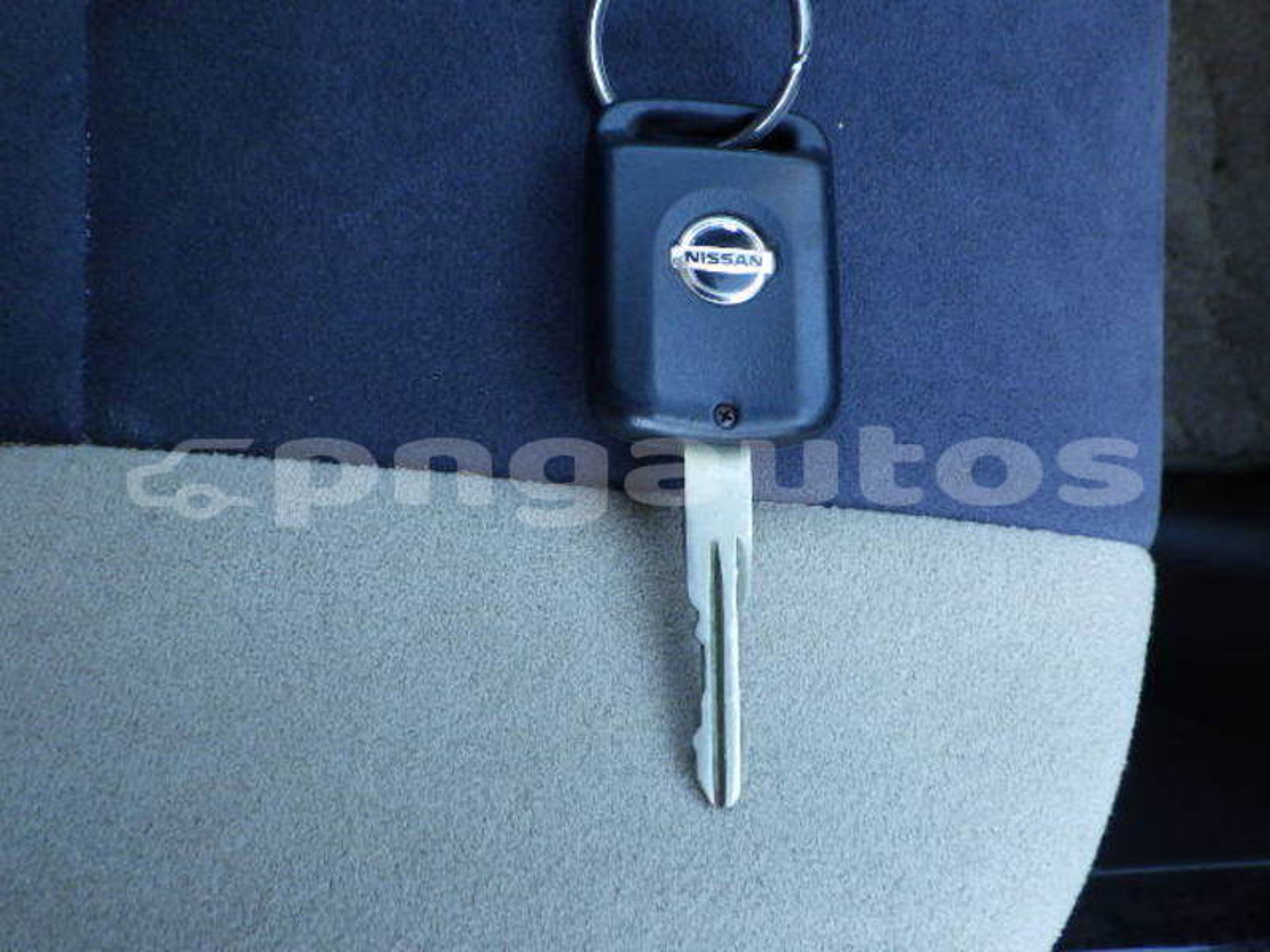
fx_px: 1027
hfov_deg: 63.4
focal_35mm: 28
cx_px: 635
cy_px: 476
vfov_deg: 49.7
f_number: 3.5
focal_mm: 5
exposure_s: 1/50
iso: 125
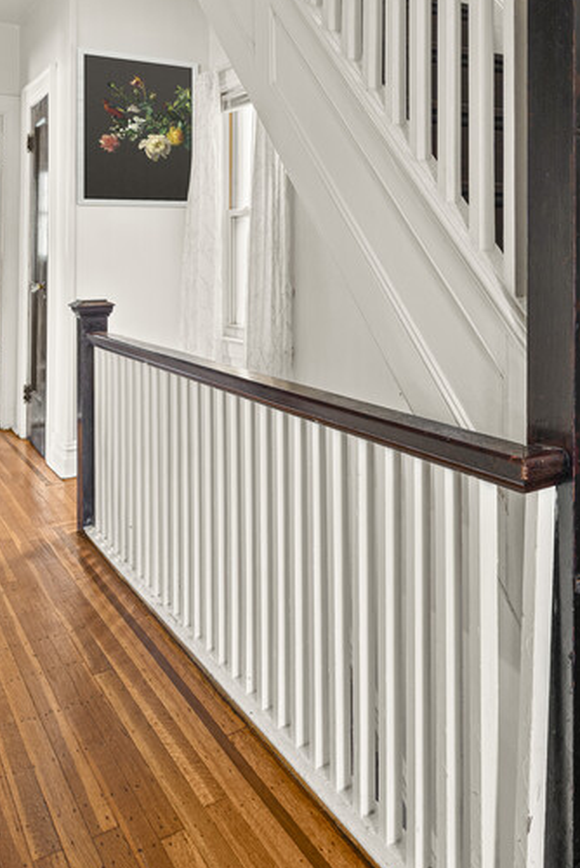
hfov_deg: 40.3
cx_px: 419
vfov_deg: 56.8
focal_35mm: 32
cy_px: 259
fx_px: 772
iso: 400
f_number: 9
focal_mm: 16
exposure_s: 1.6
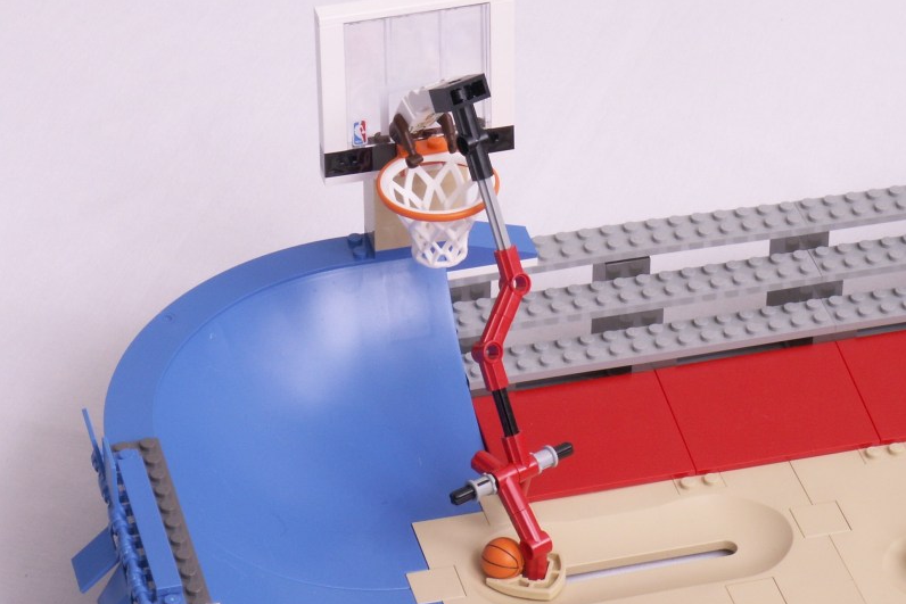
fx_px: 2945
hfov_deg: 17.5
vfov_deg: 11.7
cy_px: 300
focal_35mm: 117
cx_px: 452
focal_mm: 18.22
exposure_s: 1/1.25
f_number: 8
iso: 50
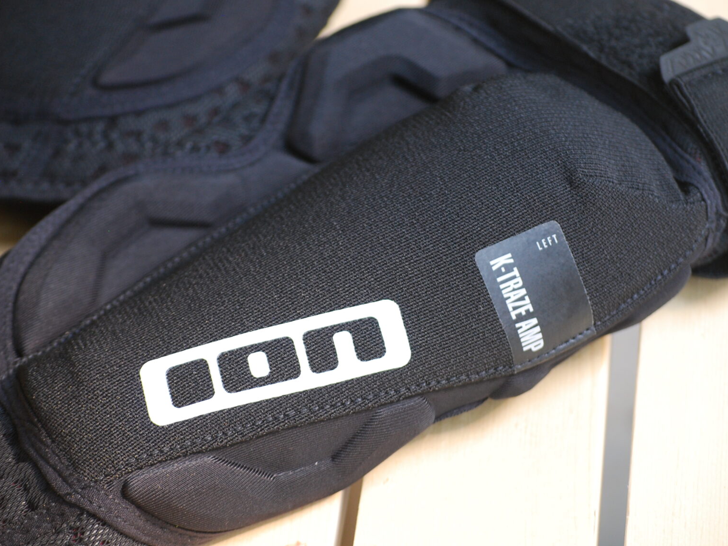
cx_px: 379
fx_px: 3063
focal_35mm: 146
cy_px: 241
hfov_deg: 13.6
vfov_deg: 10.2
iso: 400
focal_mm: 75
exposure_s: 1/125
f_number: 4.2
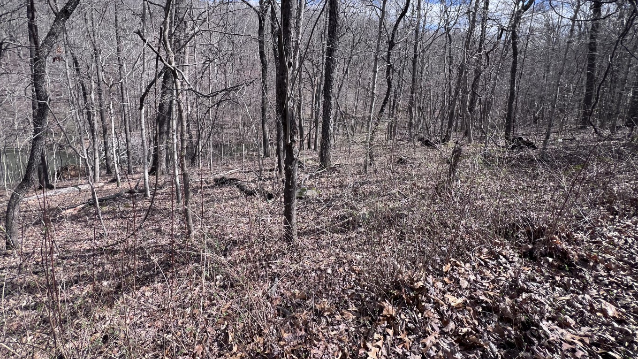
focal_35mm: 15
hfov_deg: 103.0
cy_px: 122
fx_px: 254
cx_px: 311
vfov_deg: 68.7
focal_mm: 1.57
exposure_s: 1/677
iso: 32
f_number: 1.8
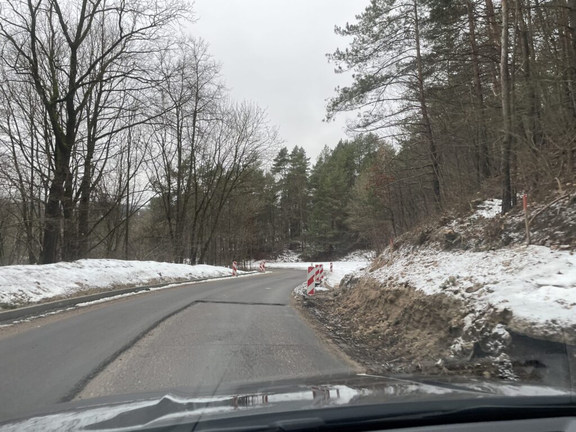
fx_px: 433
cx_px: 288
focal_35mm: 26
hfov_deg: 67.3
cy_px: 216
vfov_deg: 53.1
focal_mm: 4.2
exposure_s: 1/121
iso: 40
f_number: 1.6
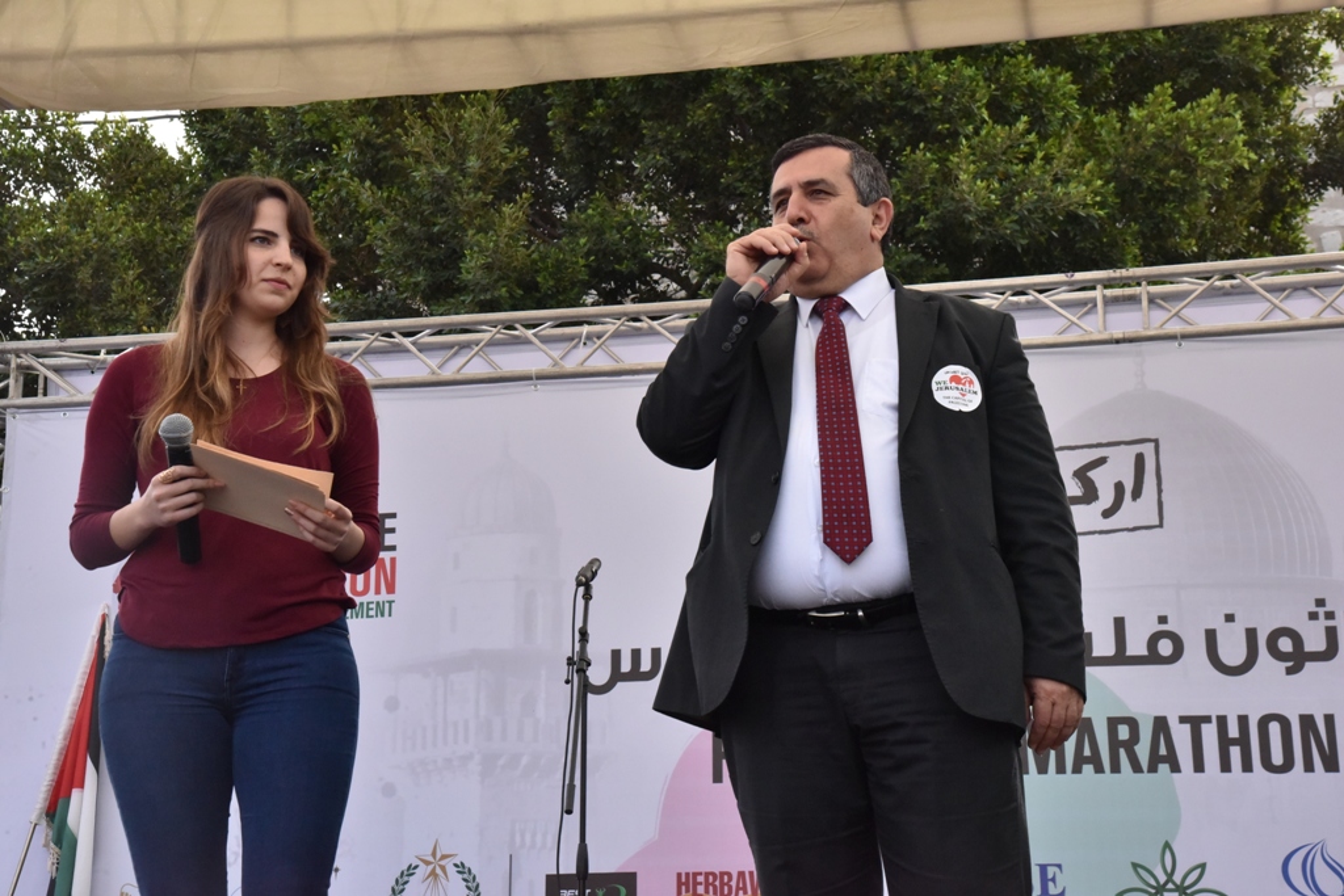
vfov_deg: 20.9
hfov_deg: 31.0
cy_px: 448
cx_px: 672
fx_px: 2427
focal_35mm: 65
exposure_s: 1/800
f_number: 14
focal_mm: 65
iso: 2500
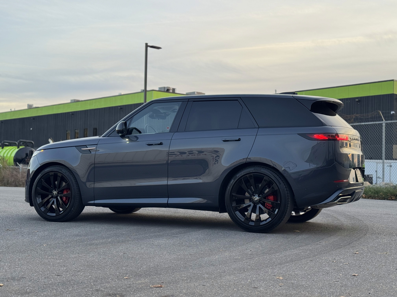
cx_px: 198
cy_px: 148
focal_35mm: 48
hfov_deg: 39.7
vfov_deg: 30.3
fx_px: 550
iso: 64
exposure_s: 1/250
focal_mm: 6.76
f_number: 1.78
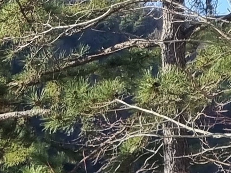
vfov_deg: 6.8
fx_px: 1348
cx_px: -514
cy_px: 488
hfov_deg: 8.1
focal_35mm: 202
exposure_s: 1/894
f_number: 1.8
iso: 50
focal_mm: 5.4
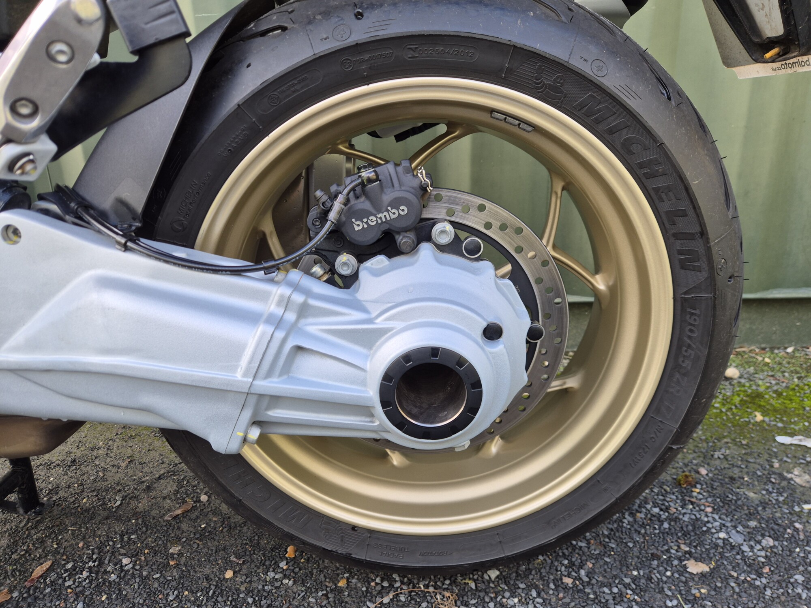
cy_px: 304
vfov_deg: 58.9
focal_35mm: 23
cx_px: 406
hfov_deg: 73.9
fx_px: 539
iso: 50
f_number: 1.8
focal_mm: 5.4
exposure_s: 1/180
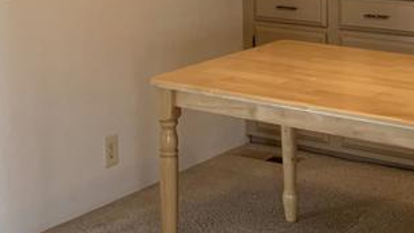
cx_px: 209
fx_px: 1032
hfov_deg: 22.7
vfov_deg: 12.4
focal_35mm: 94
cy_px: -99
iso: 160
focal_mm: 4.25
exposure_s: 1/60
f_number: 1.8
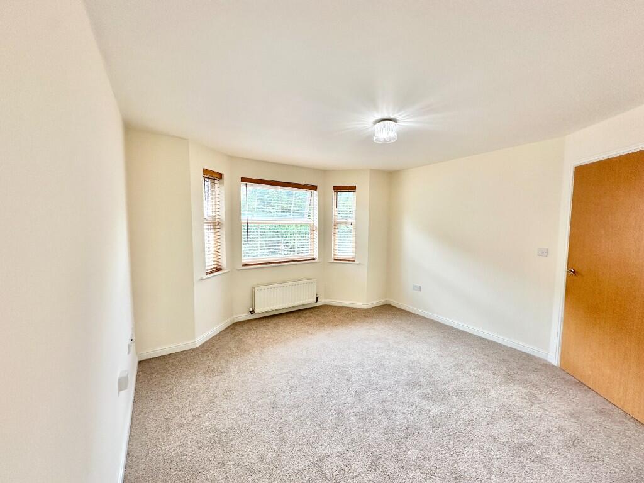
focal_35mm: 14
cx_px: 322
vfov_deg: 85.7
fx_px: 260
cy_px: 242
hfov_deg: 102.1
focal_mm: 2.22
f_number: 2.2
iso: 160
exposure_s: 1/100
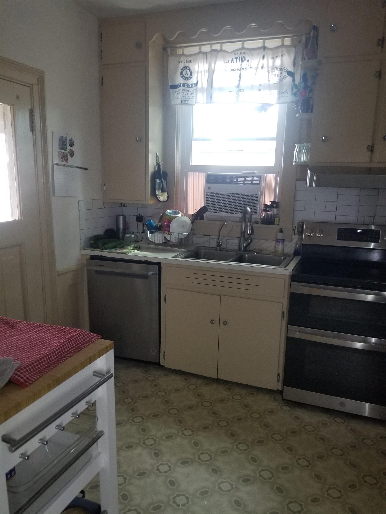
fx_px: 387
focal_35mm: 26
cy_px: 257
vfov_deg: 67.3
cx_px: 193
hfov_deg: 53.1
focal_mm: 4.3
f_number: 1.7
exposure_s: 1/40
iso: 200
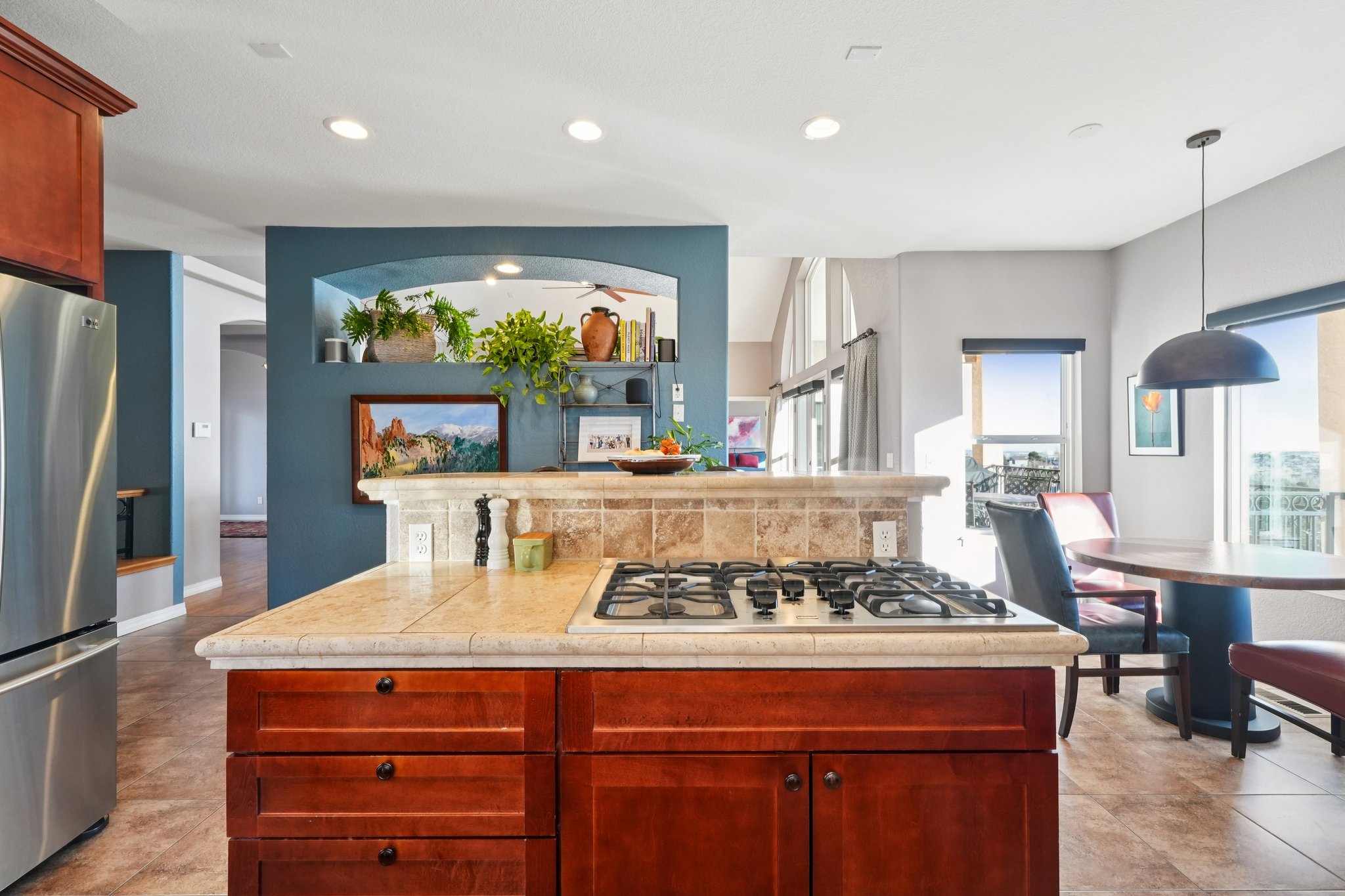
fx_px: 560
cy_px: 448
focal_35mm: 15
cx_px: 672
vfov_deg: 77.3
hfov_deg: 100.4
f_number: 8
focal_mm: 10
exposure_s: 1/8
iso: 800
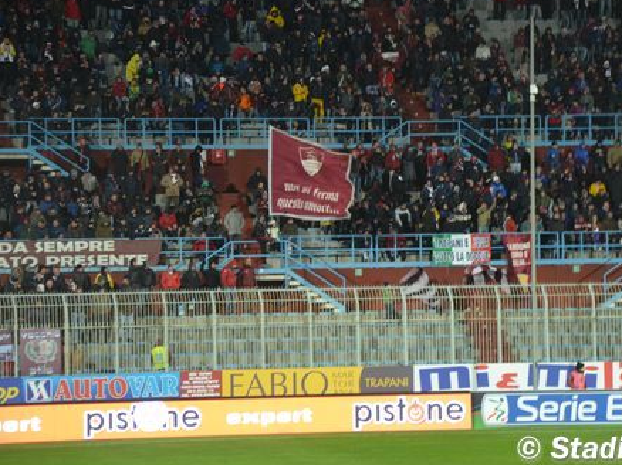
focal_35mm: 197
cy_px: 223
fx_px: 3531
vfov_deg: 7.5
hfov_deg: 10.1
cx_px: 356
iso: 1000
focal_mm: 105
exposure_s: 1/30
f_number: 5.6
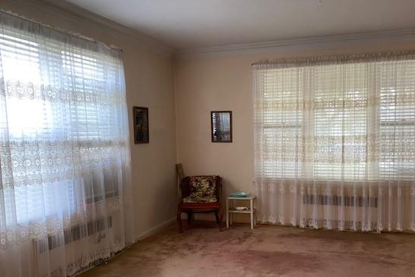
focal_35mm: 32
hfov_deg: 58.4
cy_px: 170
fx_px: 369
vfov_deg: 40.9
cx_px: 243
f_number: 1.8
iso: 160
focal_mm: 4.25
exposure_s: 1/60
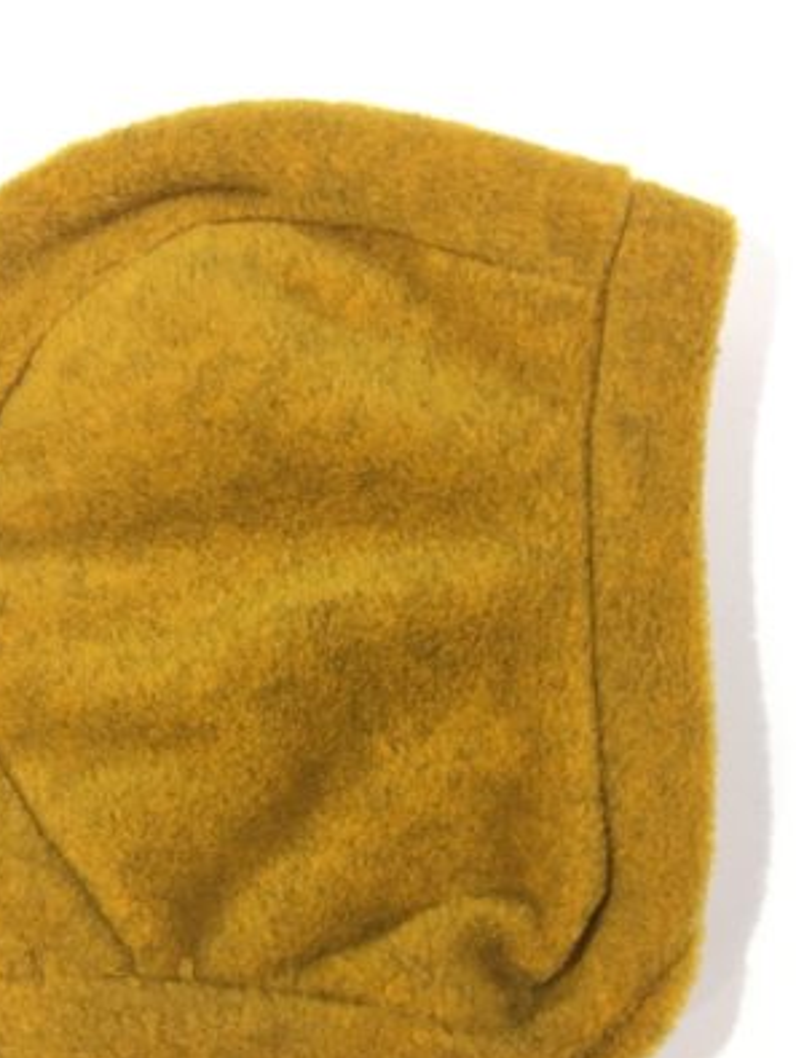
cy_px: 589
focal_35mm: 44
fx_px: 1347
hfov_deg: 32.8
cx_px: 306
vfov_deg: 42.8
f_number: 2.2
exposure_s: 1/33
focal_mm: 4.15
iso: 160
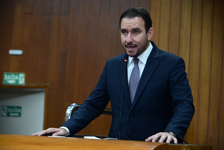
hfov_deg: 23.6
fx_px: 535
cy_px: 75
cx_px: 112
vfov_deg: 15.9
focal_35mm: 86
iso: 3200
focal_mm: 86
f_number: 6.3
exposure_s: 1/125
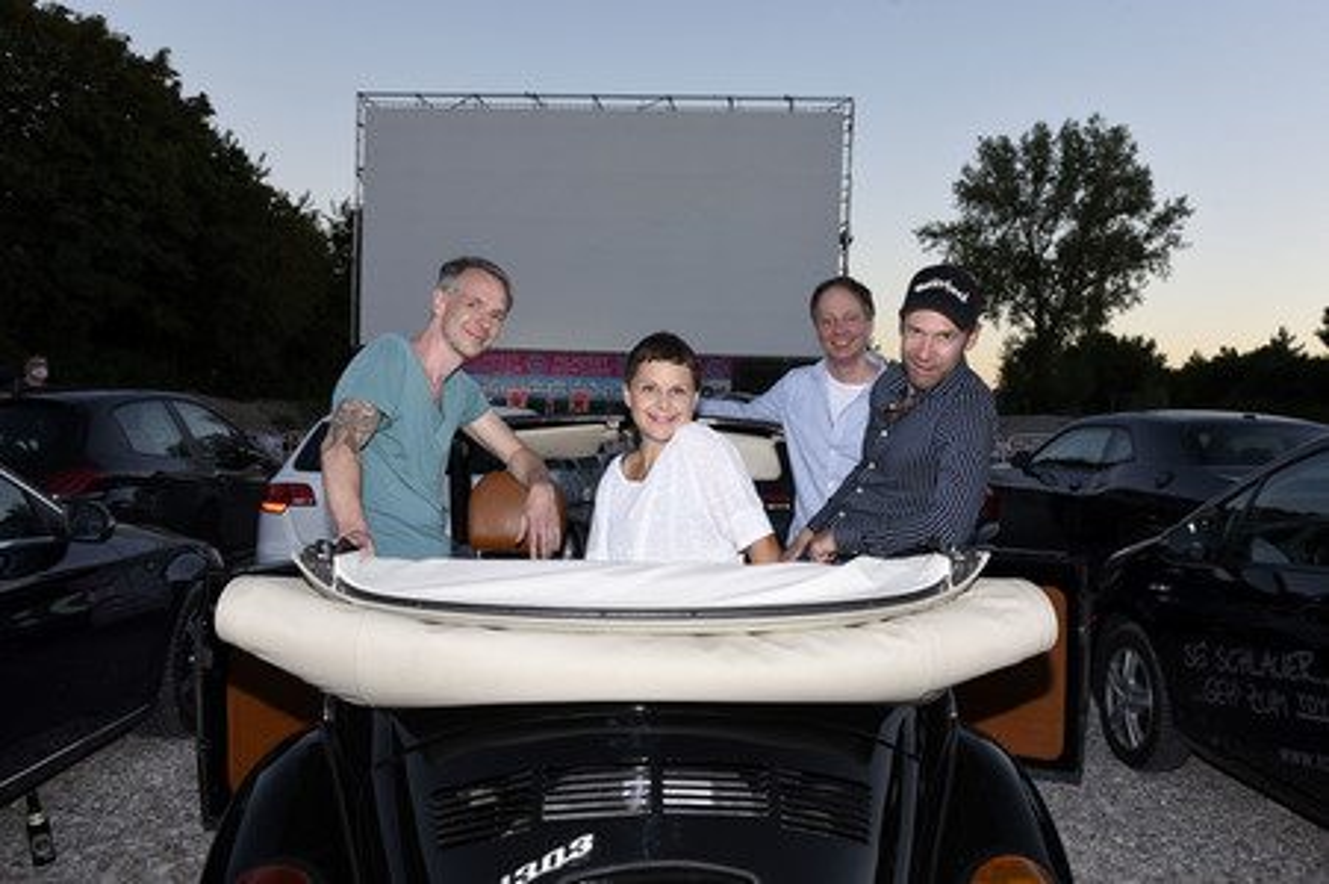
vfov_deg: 43.5
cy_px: 442
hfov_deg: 62.0
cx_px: 664
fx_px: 1107
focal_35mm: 30
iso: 800
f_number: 8
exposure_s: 1/160
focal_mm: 30
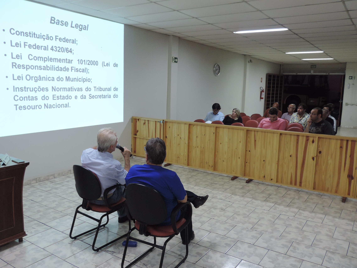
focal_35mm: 30
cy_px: 134
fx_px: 309
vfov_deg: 46.8
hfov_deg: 60.0
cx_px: 178
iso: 400
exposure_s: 1/25
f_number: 3.1
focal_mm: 5.3
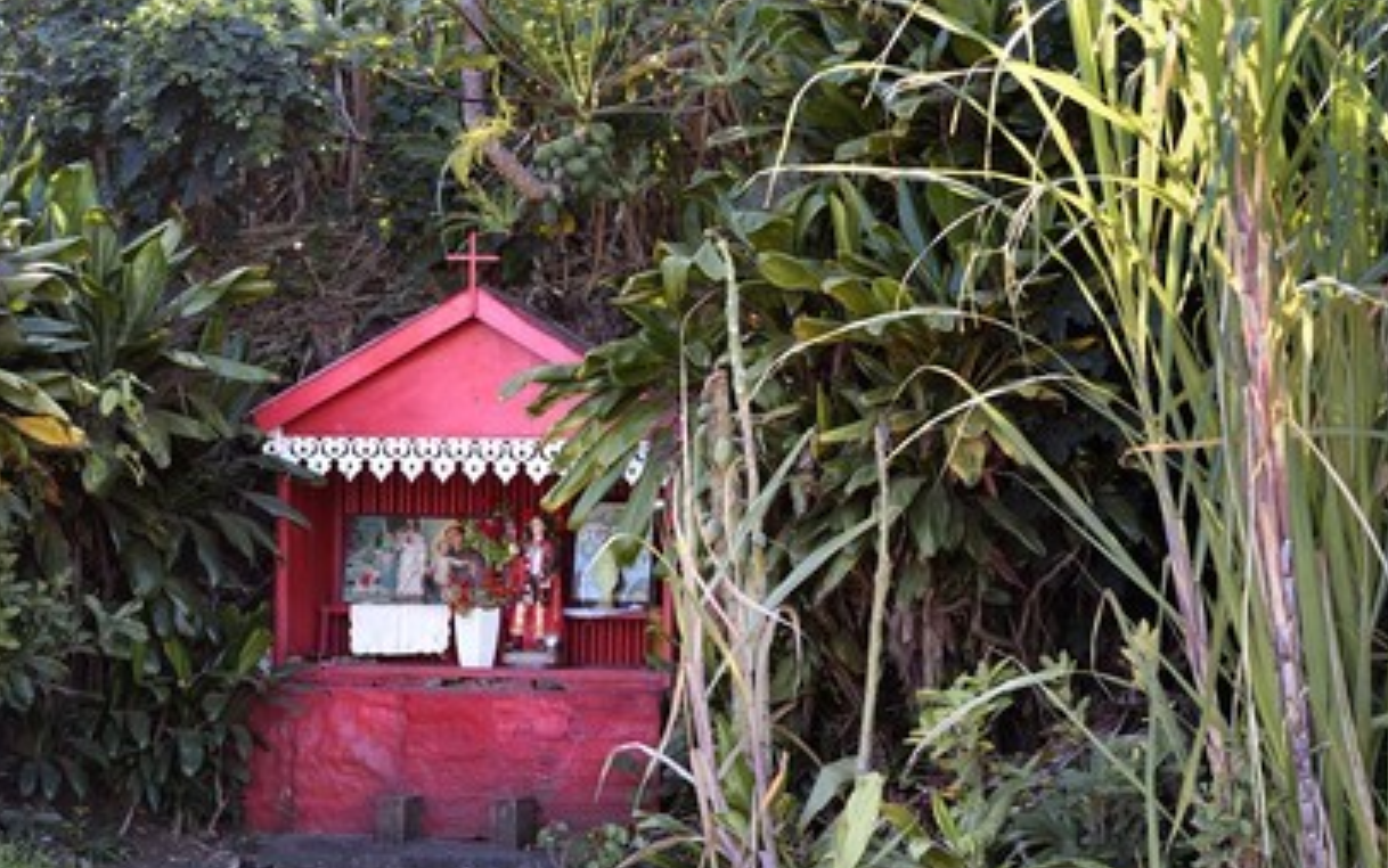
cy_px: 465
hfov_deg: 21.4
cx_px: 701
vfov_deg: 13.5
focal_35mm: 97
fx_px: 3670
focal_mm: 92
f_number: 7.1
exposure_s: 1/250
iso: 800
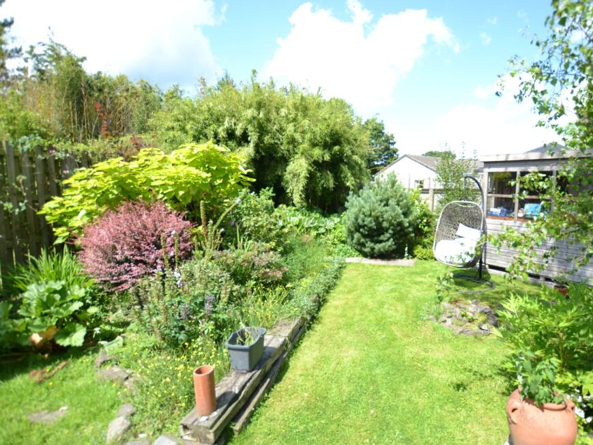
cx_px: 338
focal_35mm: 17
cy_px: 215
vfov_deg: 74.7
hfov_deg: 90.4
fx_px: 291
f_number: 3.5
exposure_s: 1/1000
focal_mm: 10
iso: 250
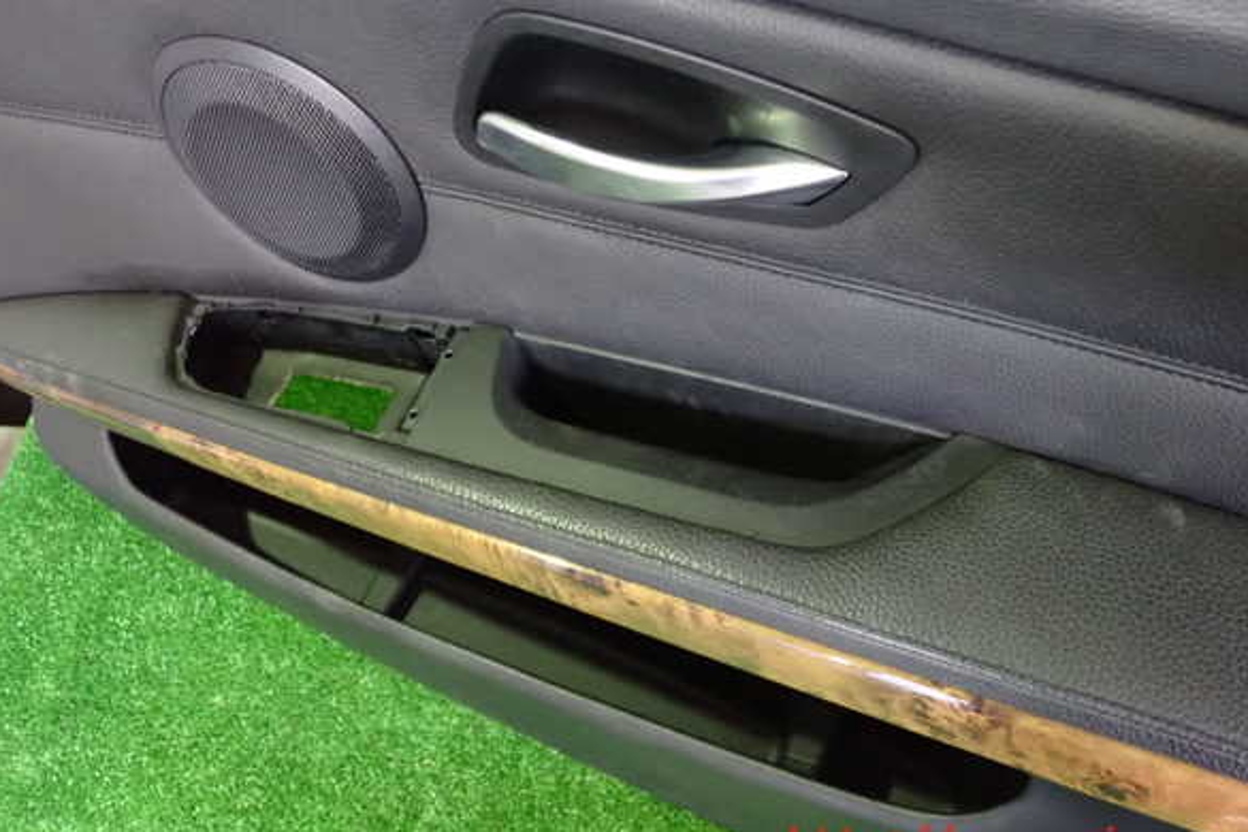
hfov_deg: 58.7
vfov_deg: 41.1
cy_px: 395
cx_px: 631
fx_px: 1109
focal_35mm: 32
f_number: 2.3
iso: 1250
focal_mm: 5.4
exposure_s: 1/30
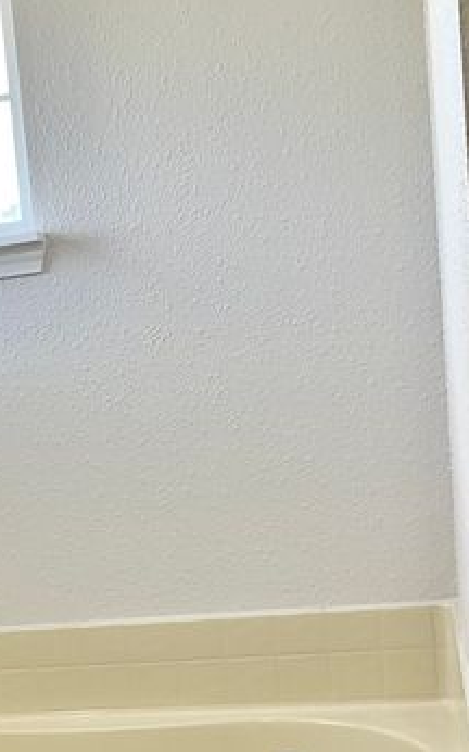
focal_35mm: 77
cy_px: 640
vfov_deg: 26.1
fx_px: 1576
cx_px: -143
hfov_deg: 16.0
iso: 32
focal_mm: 3
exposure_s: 1/120
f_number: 1.8
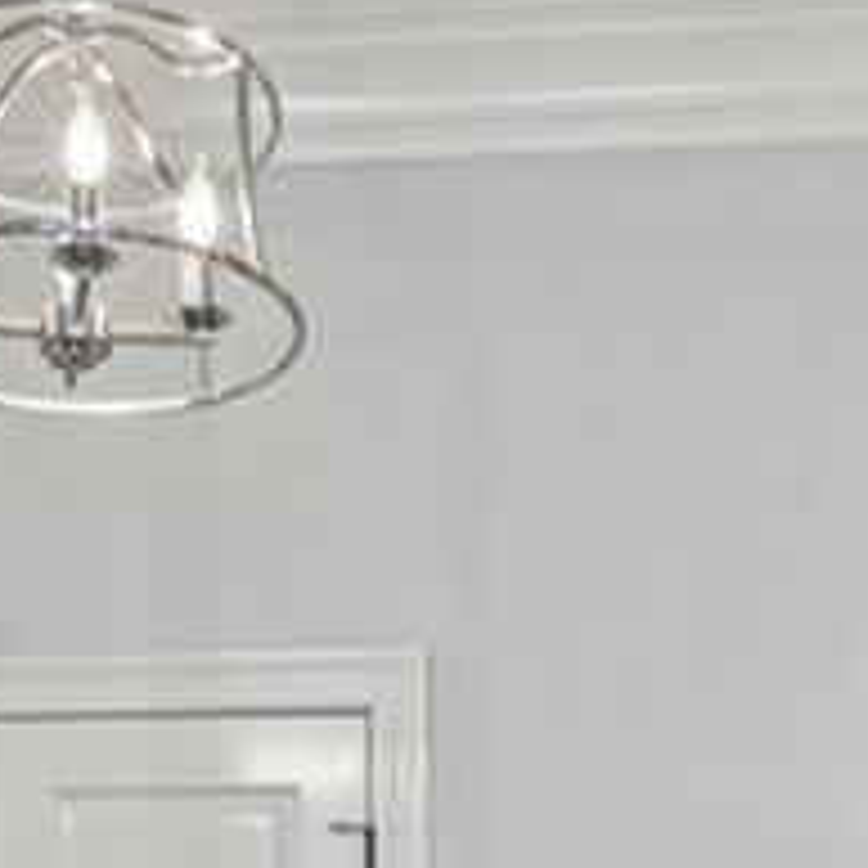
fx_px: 1787
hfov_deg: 27.1
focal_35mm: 63
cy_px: 1181
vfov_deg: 23.5
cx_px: 256
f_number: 8
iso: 320
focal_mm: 14
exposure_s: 1/20
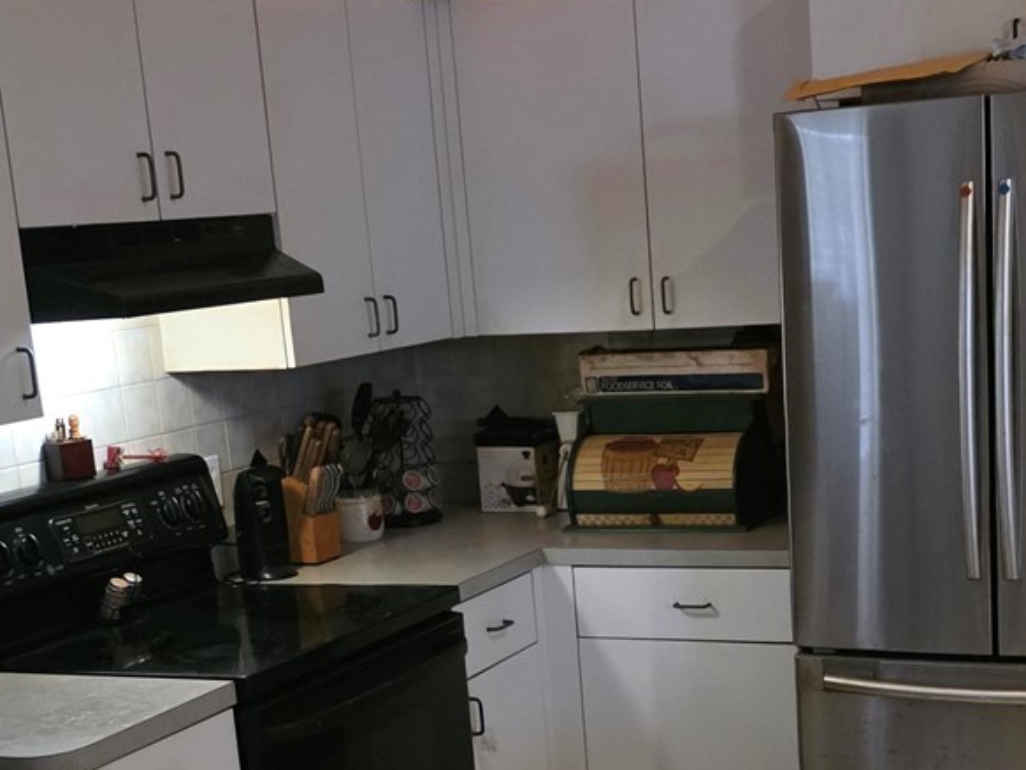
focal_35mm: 63
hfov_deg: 30.6
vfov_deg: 22.9
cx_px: 627
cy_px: 621
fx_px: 1867
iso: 2000
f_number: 1.7
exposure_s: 1/120
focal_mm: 6.3
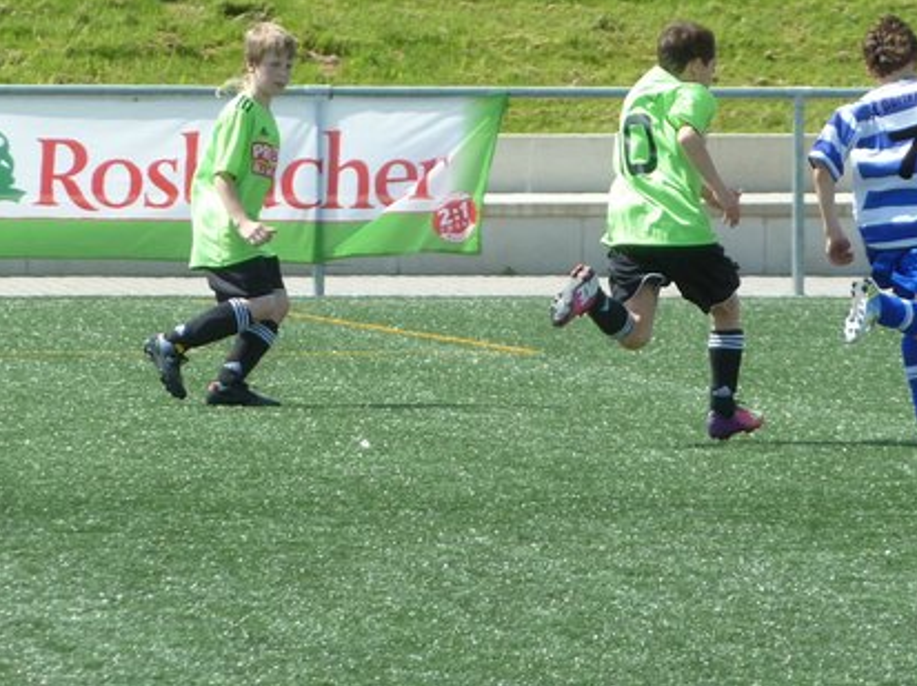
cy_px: 276
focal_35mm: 509
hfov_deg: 3.9
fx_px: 13472
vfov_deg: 2.9
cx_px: 577
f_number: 4.9
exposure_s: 1/500
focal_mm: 49.2
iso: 160
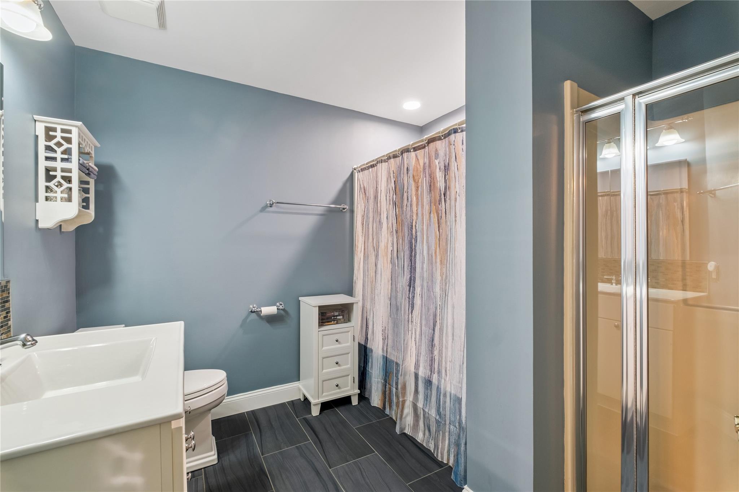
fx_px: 308
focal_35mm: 15
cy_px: 246
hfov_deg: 100.4
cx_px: 370
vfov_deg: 77.3
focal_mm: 10
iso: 320
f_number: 9
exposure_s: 1/1.67
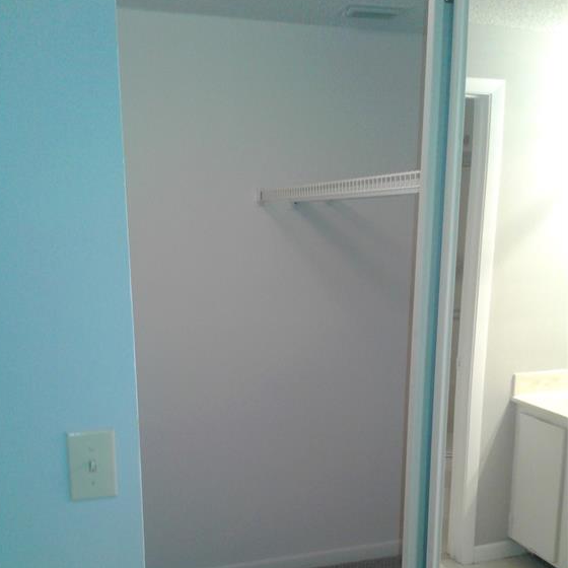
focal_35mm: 40
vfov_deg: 41.3
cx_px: 277
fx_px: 743
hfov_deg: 41.9
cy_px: 382
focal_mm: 3.3
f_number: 2.2
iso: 100
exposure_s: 1/16
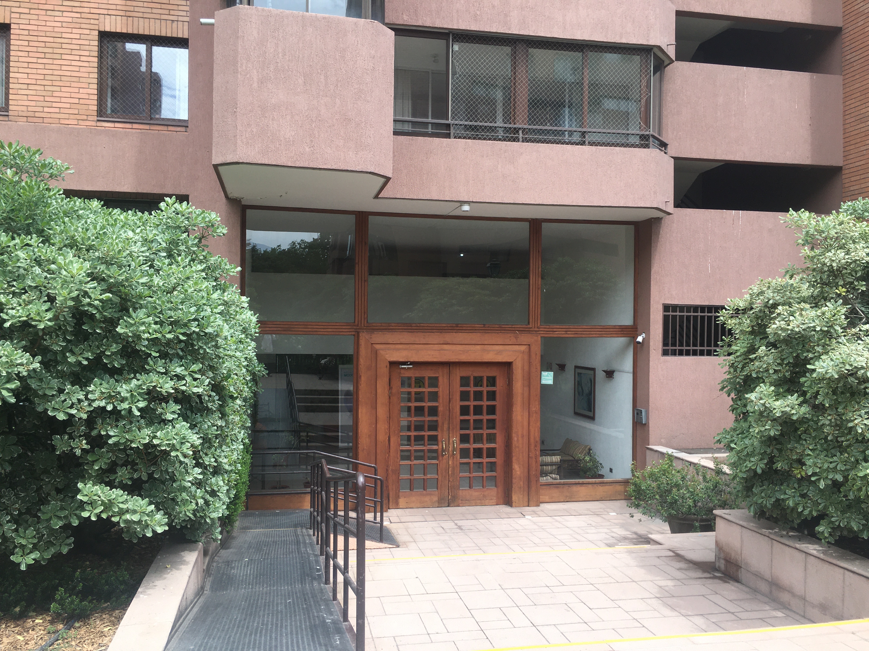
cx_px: 434
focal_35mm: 29
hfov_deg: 61.7
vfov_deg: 48.2
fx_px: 728
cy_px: 326
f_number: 2.2
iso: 25
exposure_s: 1/545
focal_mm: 4.15
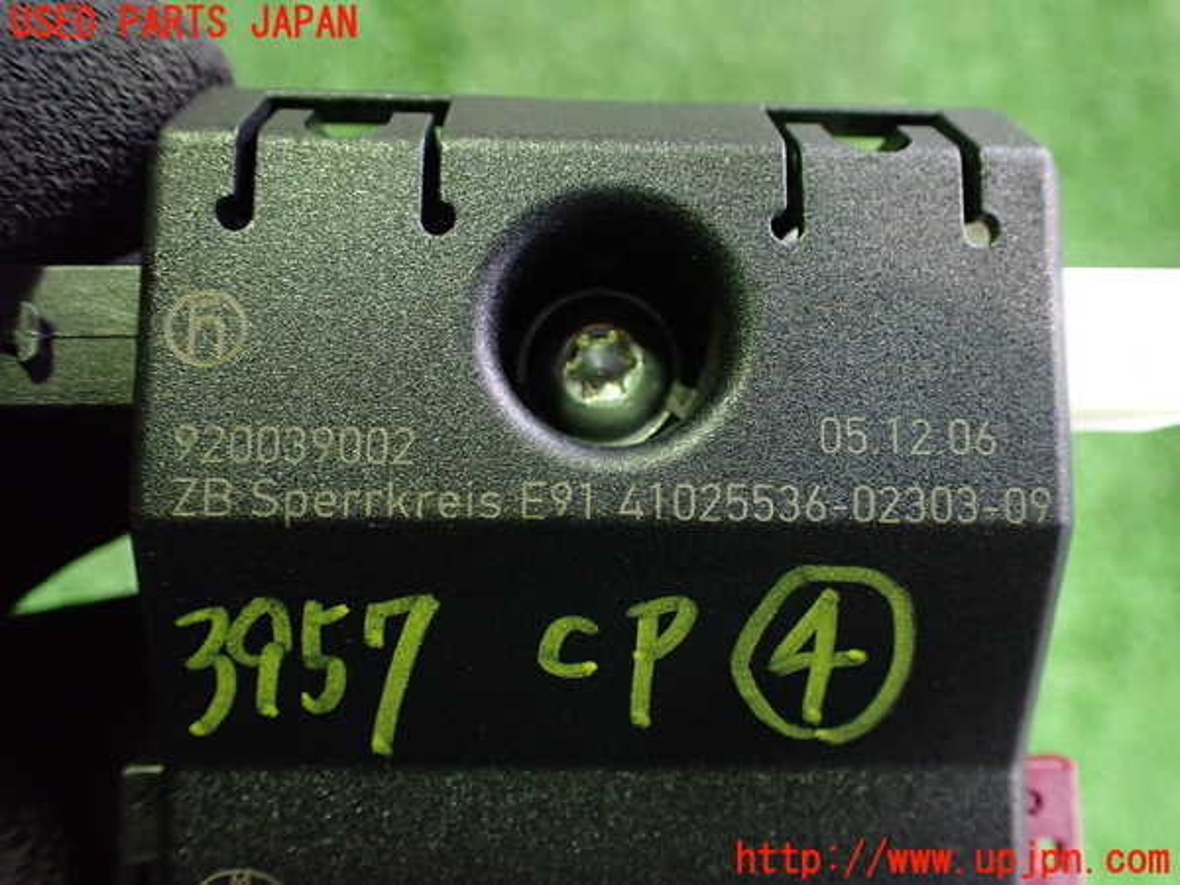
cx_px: 590
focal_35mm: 30
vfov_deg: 46.8
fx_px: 1023
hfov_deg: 60.0
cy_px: 442
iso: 800
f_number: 2.3
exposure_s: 1/30
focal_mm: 5.4
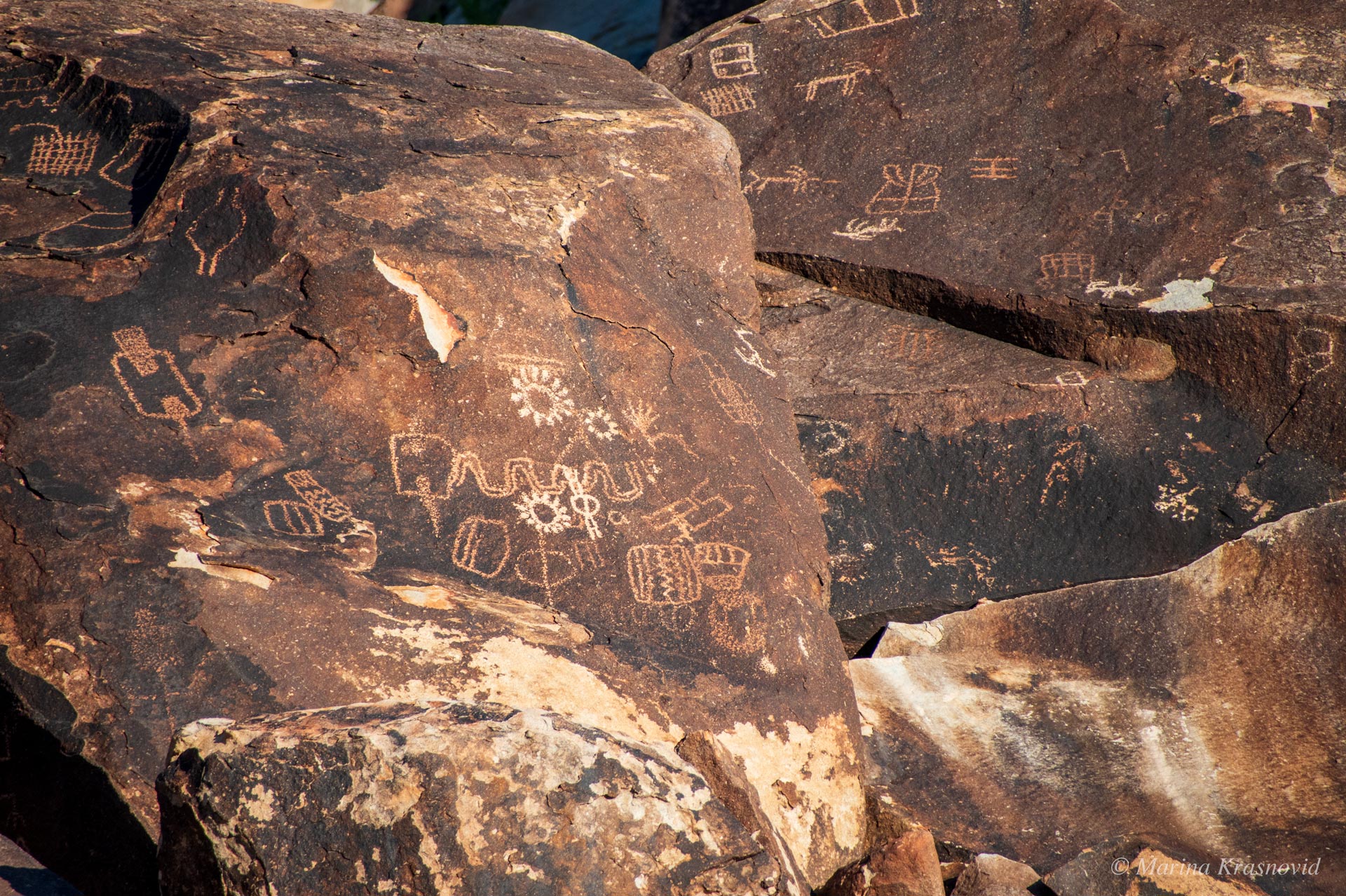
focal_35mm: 450
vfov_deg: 3.1
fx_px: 16816
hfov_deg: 4.6
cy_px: 448
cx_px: 673
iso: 200
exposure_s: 1/1250
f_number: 5.6
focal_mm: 300
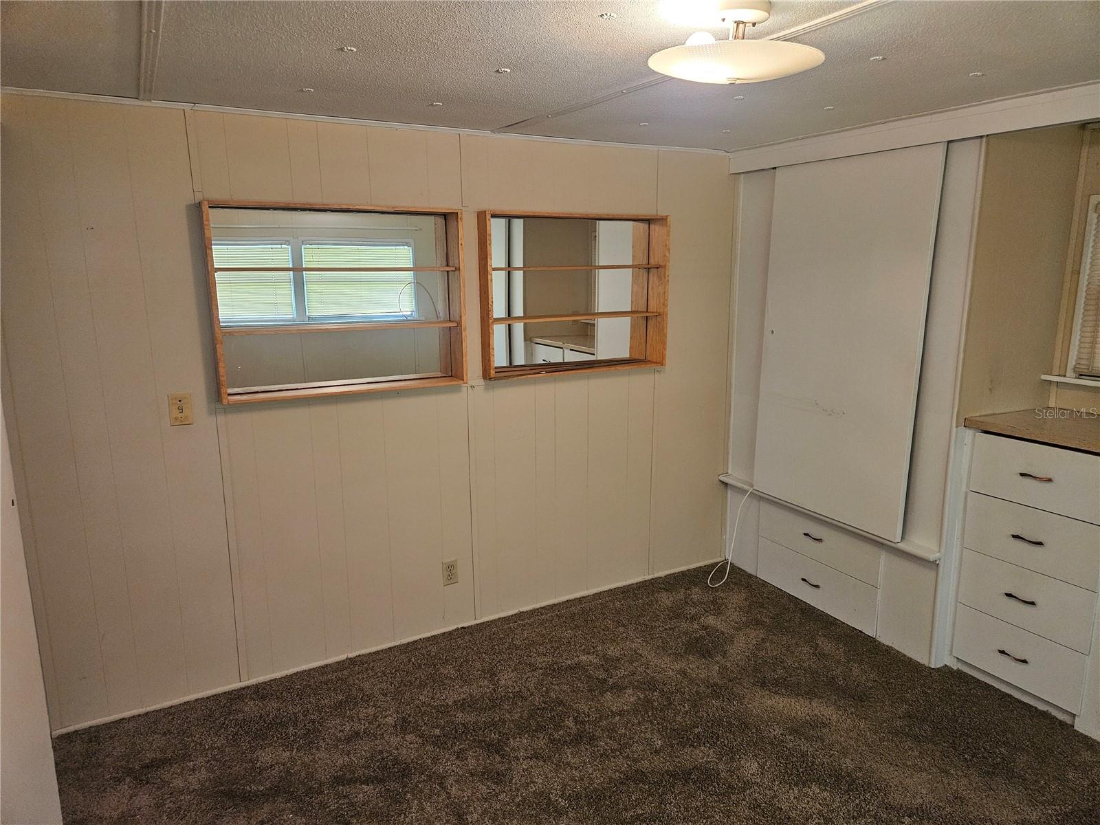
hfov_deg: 73.9
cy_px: 412
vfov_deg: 58.9
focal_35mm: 23
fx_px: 731
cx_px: 550
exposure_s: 1/120
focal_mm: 5.4
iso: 640
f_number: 1.8
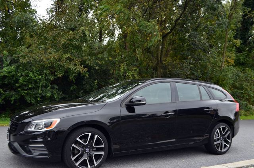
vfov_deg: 36.7
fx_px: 253
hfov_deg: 53.2
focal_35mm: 36
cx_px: 127
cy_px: 84
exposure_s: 1/125
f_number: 5.6
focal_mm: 24
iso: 200
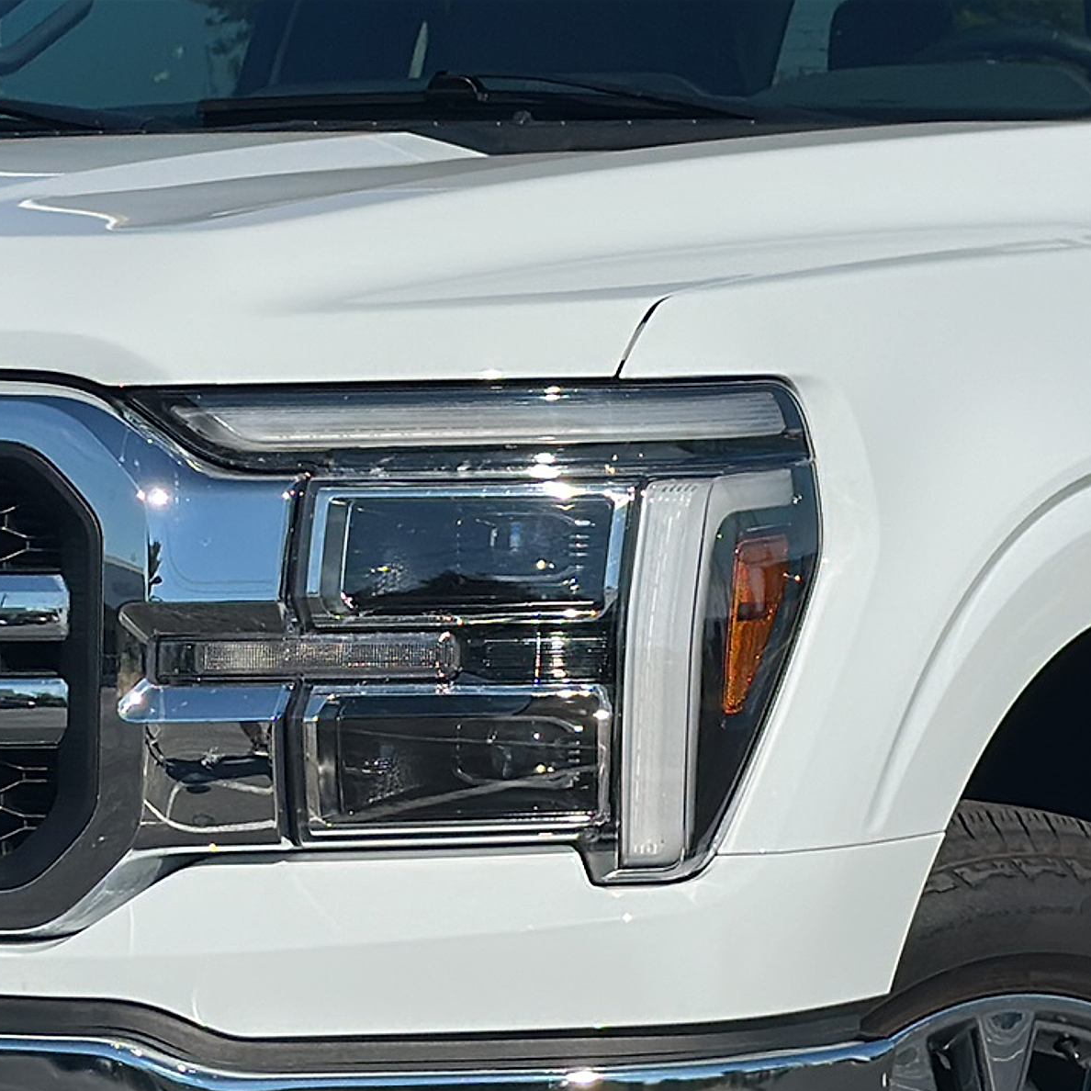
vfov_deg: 14.7
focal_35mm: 119
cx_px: 546
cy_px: 549
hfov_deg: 14.7
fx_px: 4243
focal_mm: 6.86
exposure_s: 1/10000
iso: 64
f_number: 1.78
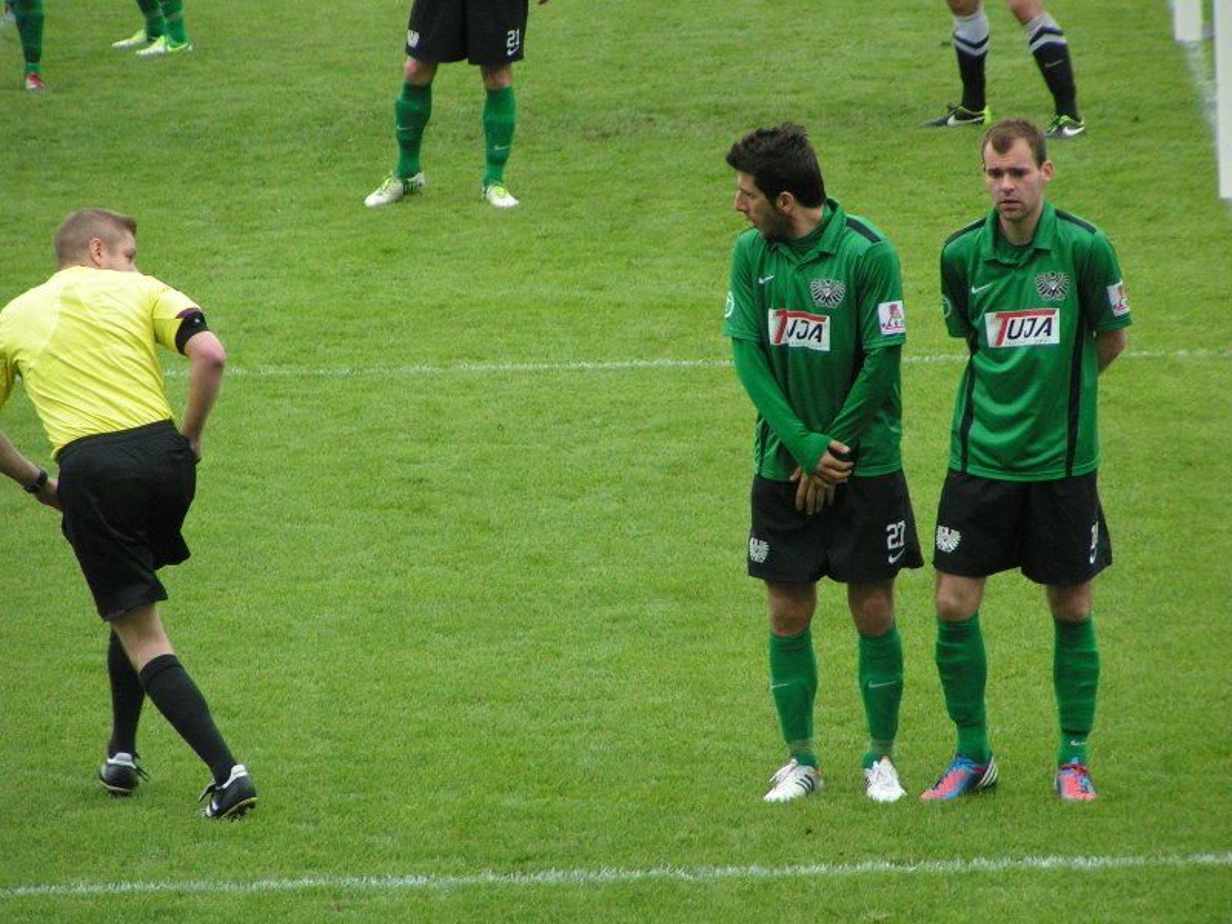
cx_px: 616
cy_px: 462
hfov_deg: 5.8
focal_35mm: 340
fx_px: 12101
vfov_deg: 4.4
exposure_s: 1/320
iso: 200
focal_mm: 52
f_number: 3.5
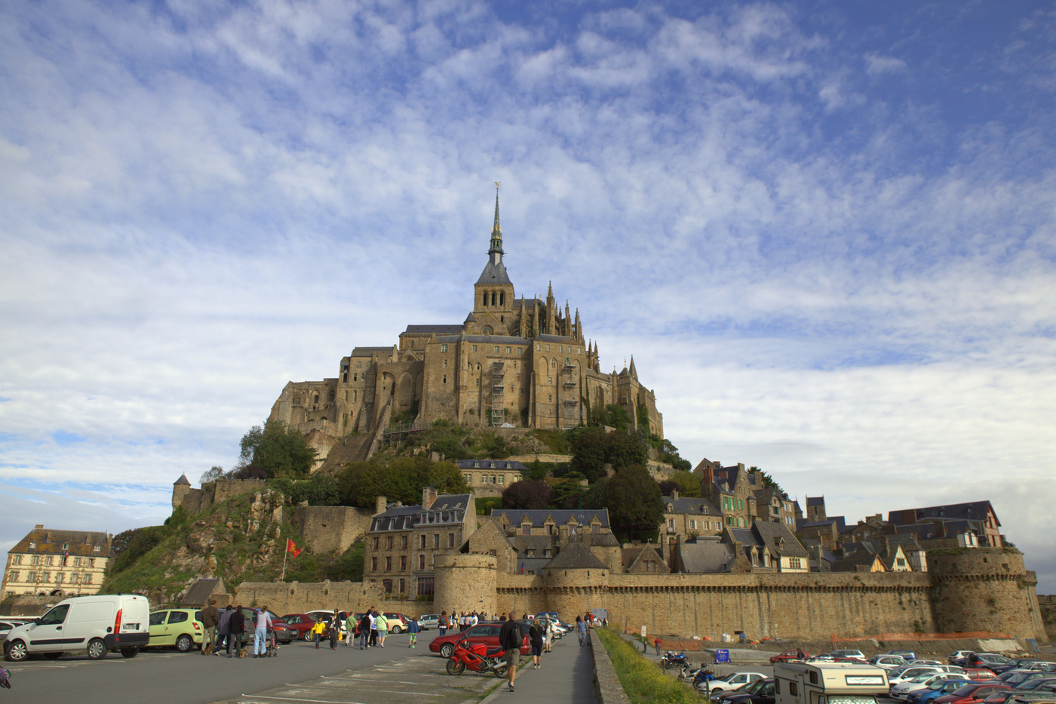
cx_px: 528
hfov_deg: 76.1
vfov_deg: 55.1
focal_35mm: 23
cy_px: 352
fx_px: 675
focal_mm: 24
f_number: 7.1
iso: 100
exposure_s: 1/250
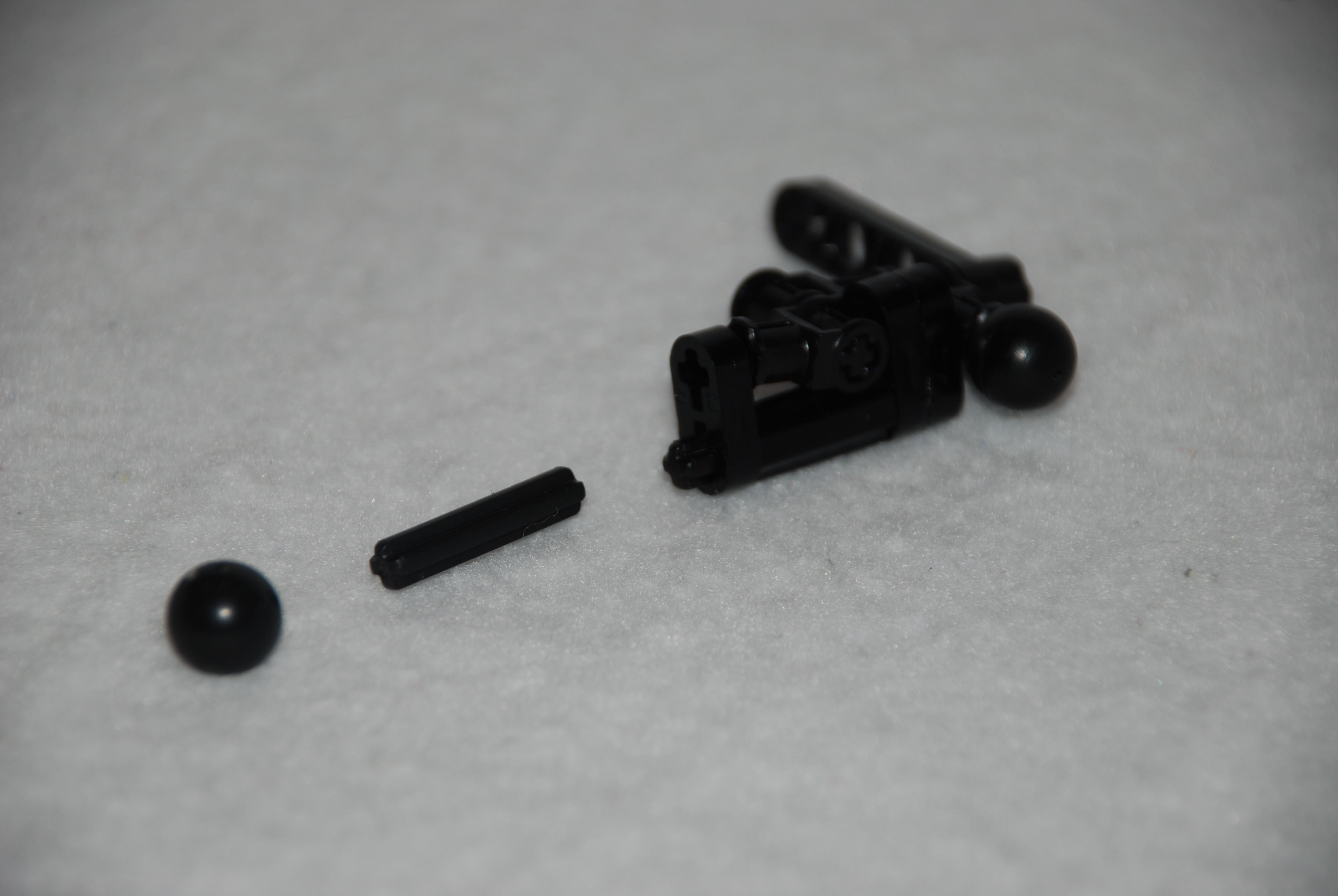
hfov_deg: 10.1
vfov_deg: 6.8
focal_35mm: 202
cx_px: 669
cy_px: 448
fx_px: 7535
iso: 100
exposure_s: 1/60
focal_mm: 135
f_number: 5.6
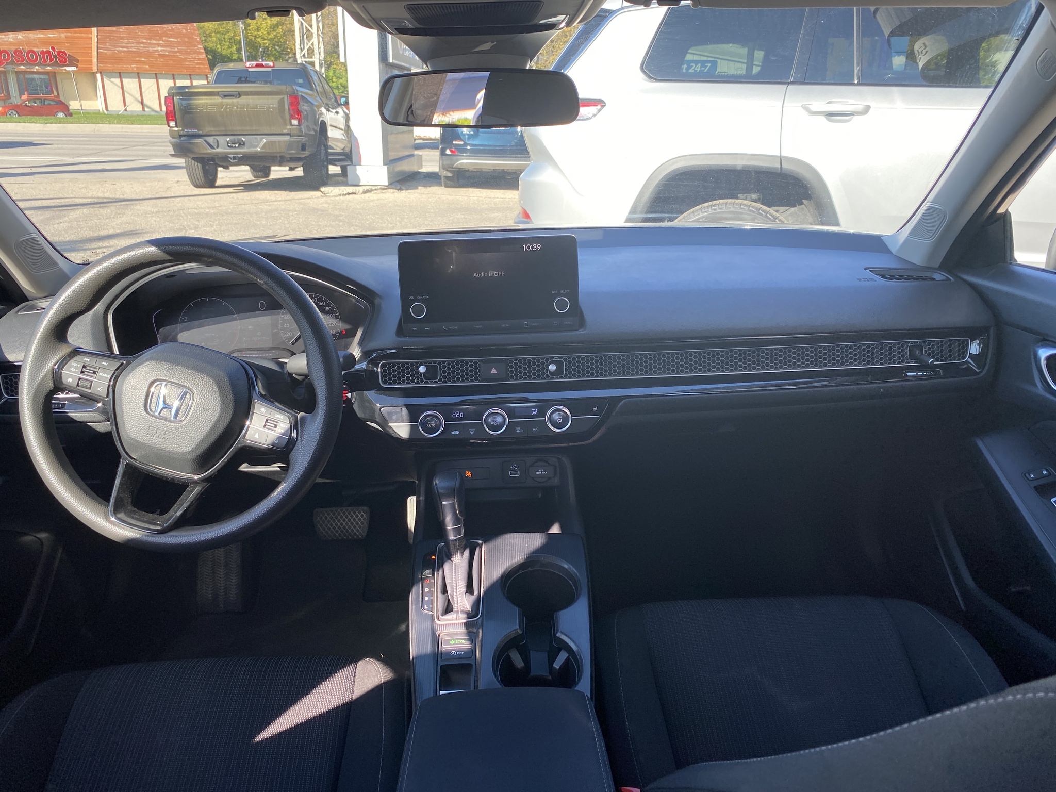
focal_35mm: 26
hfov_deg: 67.3
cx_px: 528
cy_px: 396
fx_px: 793
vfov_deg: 53.1
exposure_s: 1/281
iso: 32
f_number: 1.8
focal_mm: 4.25
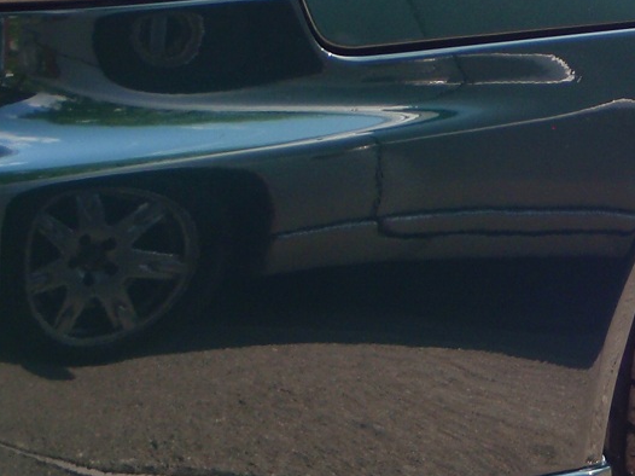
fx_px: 2512
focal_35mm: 137
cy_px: -66
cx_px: 607
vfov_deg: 10.7
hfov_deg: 14.2
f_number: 5
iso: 64
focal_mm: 6.53
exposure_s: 1/100
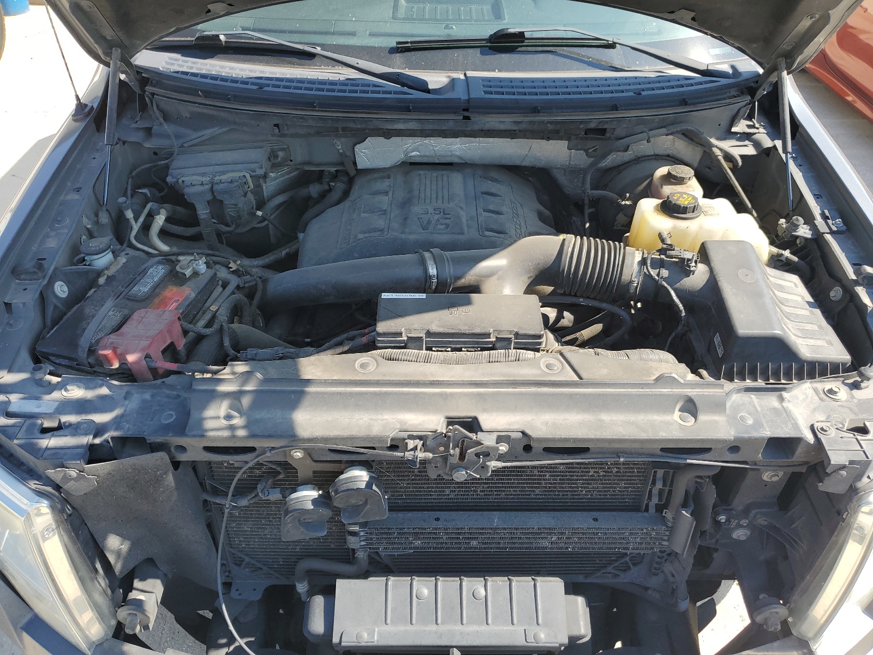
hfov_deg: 67.3
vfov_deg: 53.1
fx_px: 656
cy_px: 328
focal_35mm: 26
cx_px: 436
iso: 50
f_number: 1.5
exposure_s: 1/1111
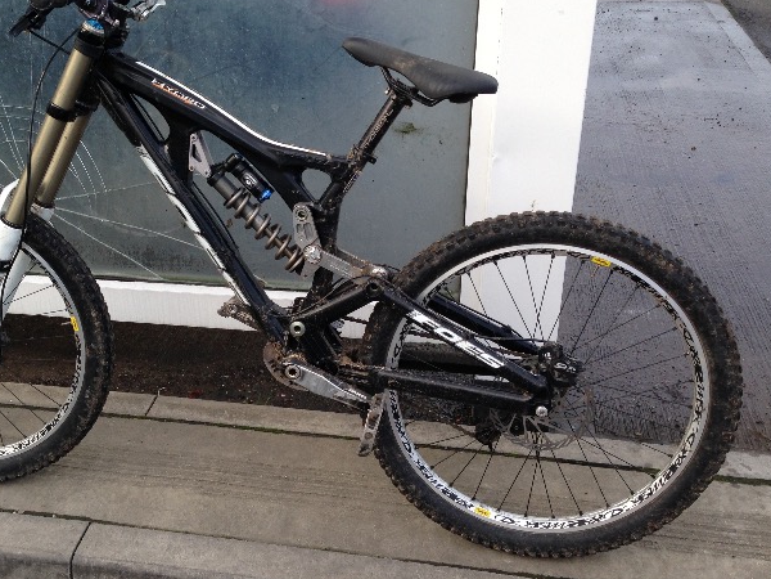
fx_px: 980
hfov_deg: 42.5
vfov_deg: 32.9
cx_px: 271
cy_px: 277
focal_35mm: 44
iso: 50
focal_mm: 4.12
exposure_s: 1/231
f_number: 2.4
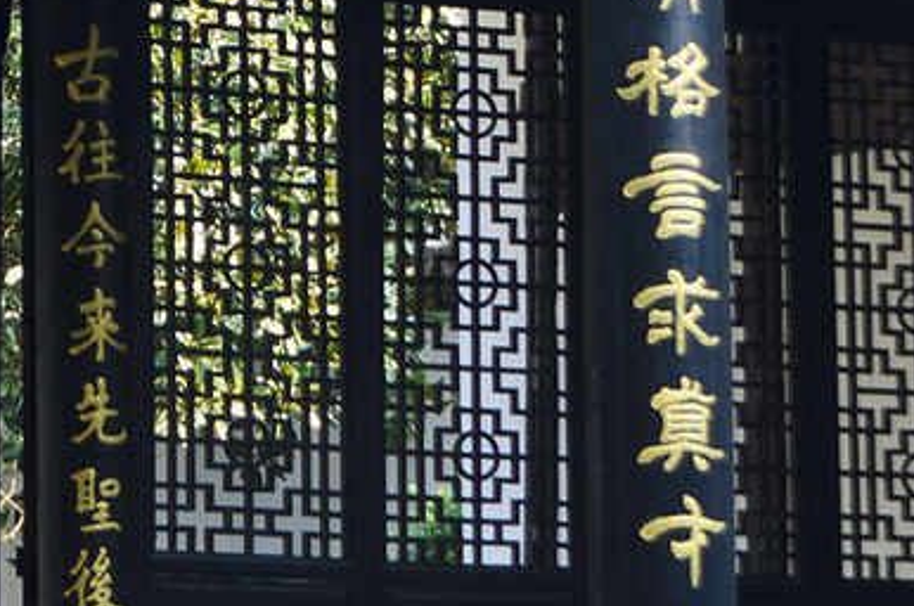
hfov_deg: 10.7
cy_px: -120
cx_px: -355
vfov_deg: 7.3
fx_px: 4727
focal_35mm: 186
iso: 100
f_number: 7.1
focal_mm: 25
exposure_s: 1/25
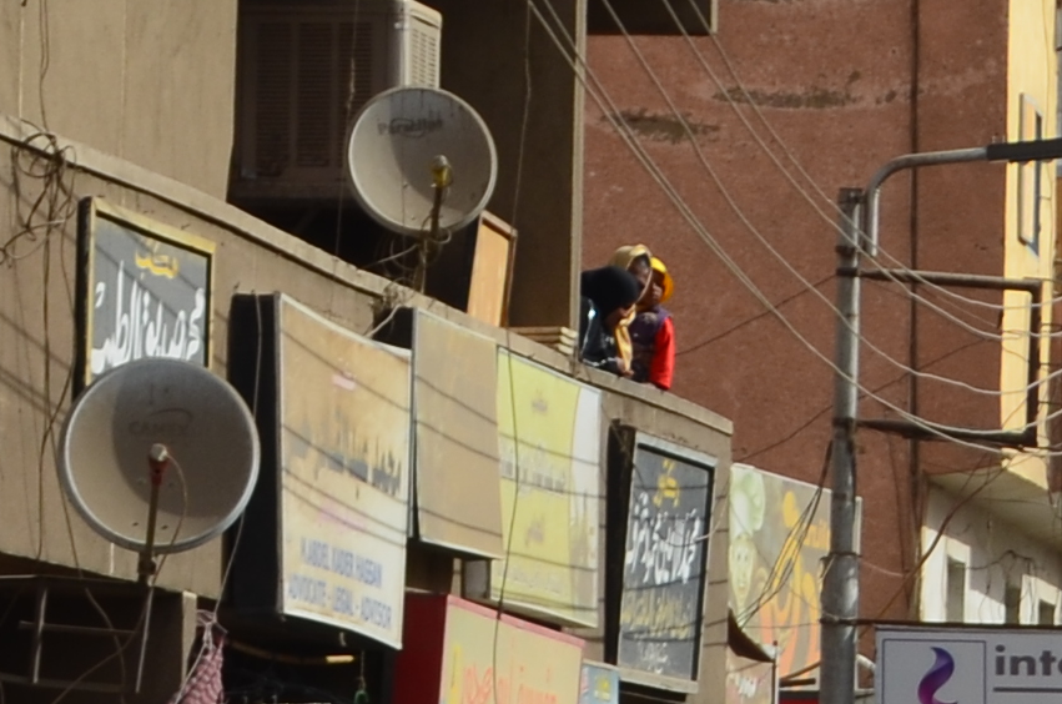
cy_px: 183
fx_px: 8948
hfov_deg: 6.7
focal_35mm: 304
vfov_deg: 4.5
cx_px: 1708
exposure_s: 1/160
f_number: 11
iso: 100
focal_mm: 35
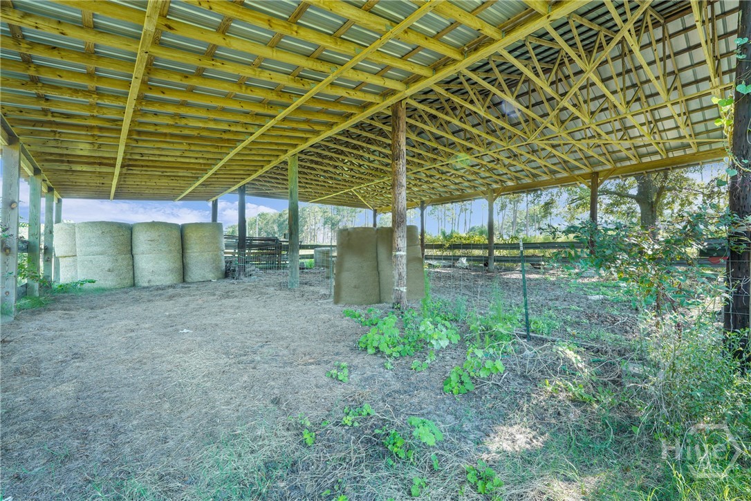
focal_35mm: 16
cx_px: 376
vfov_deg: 73.7
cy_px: 250
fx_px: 334
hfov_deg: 96.7
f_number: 9
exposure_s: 1/25
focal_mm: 16
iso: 320
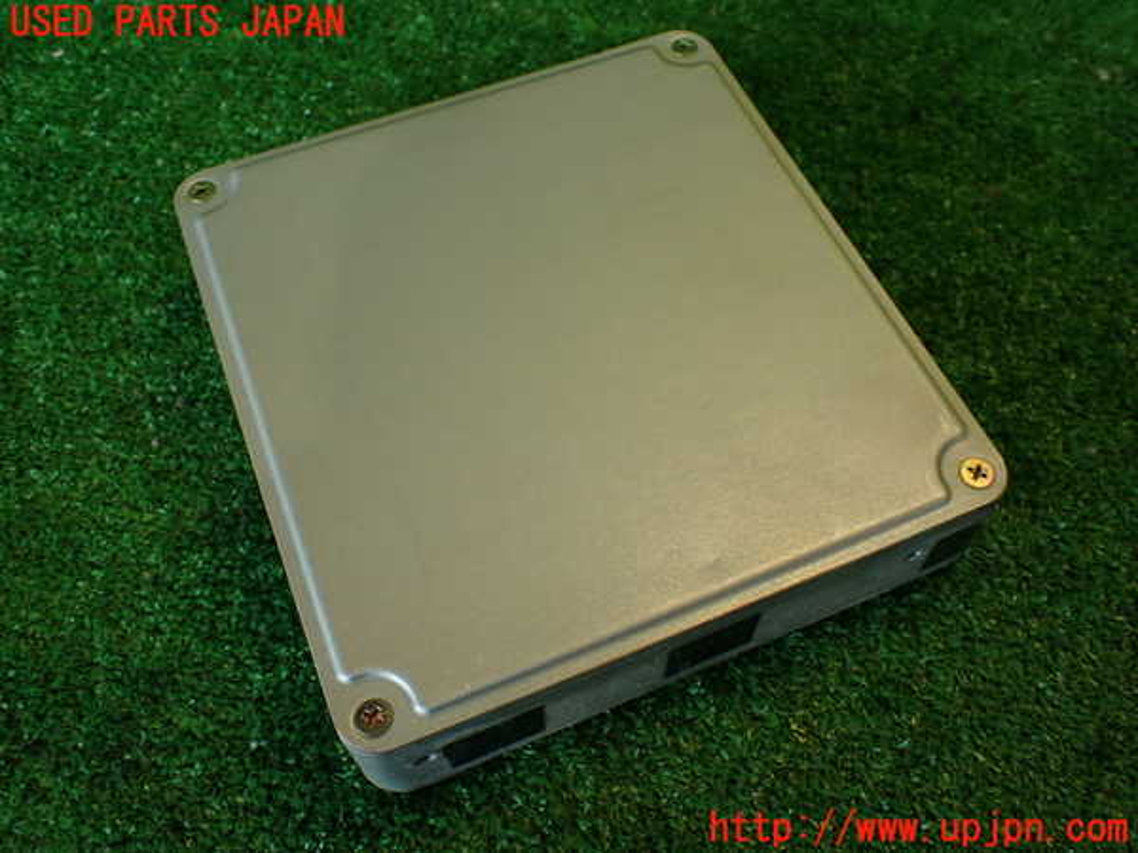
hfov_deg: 56.8
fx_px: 1052
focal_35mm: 32
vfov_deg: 44.2
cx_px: 569
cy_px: 426
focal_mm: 5.79
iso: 160
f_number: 2.4
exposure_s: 1/60
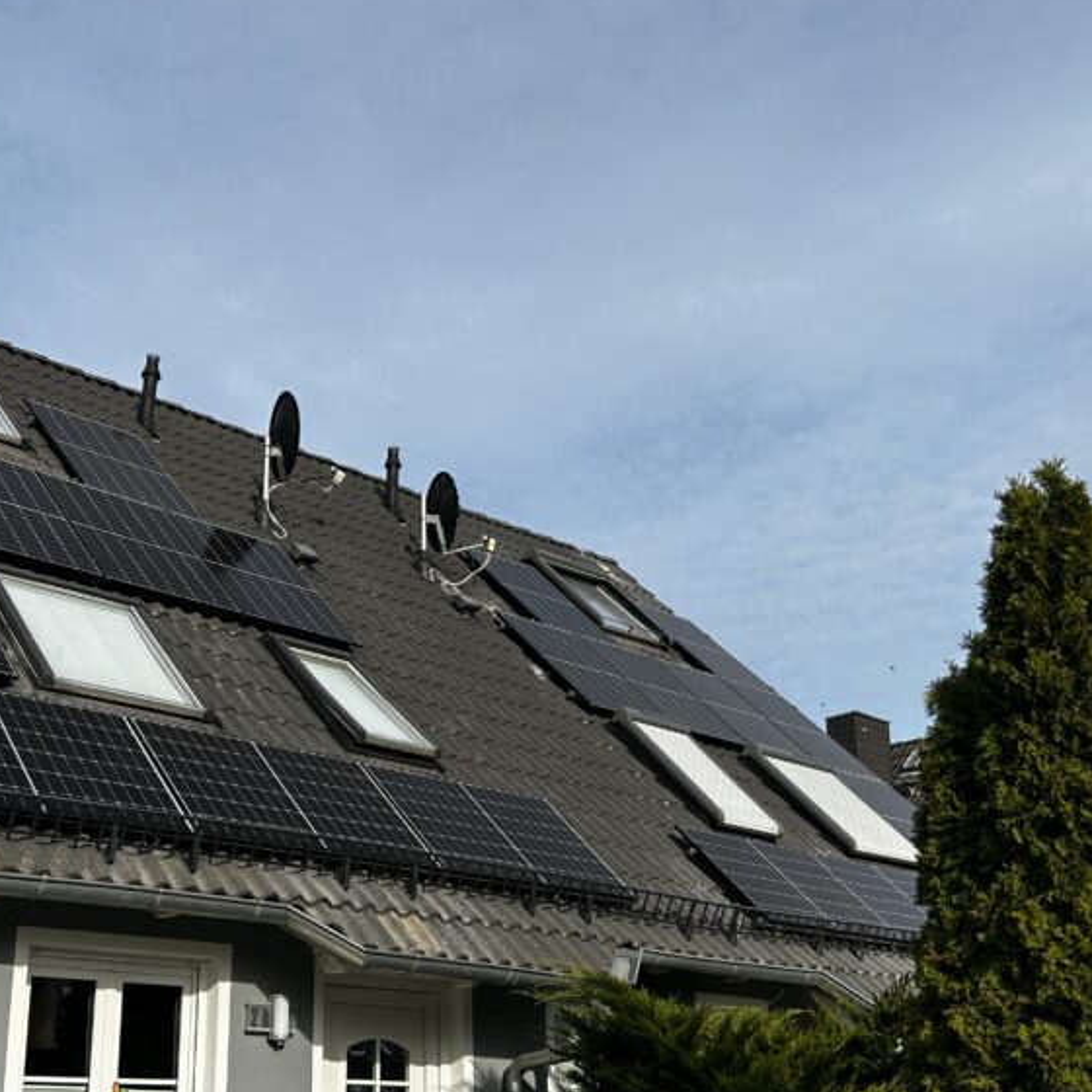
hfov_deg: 39.6
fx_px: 1499
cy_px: 692
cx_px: 378
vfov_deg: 39.7
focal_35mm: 42
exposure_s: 1/3356
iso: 50
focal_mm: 5.7
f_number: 1.5
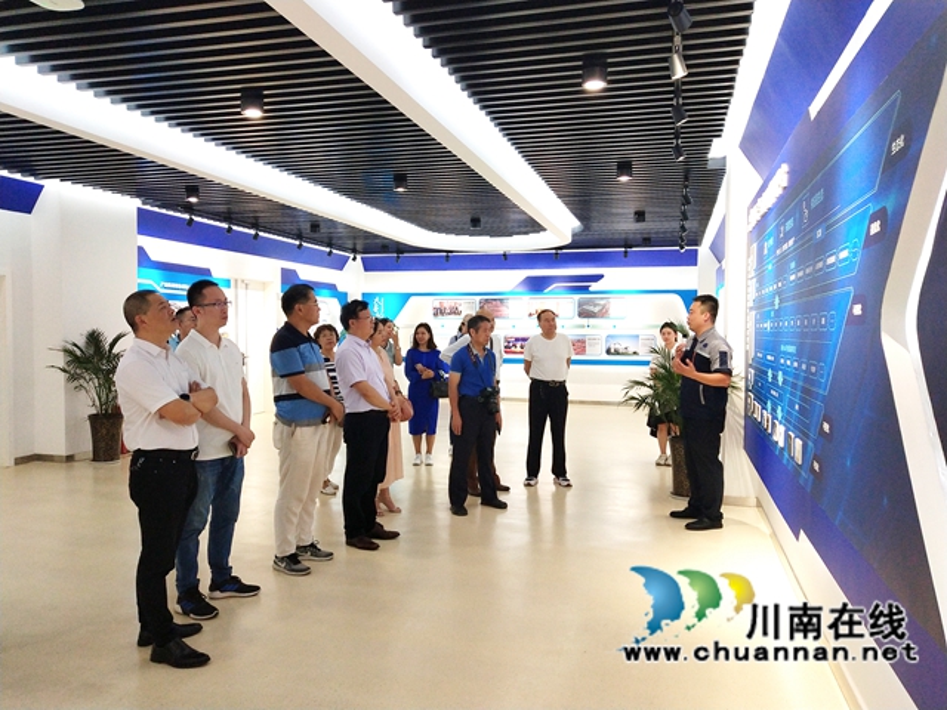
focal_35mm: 30
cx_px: 474
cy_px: 355
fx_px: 821
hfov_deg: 60.0
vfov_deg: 46.8
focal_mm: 3.95
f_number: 1.8
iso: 84
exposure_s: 1/100
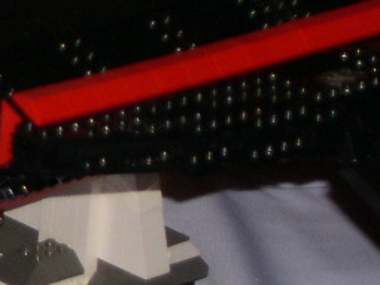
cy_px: 27
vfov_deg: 4.0
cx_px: -303
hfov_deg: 5.3
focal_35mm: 369
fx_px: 4049
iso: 150
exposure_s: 1/60
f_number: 4.5
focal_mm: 19.5
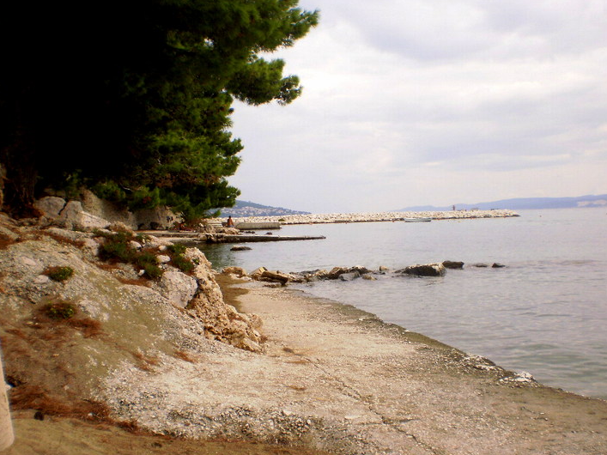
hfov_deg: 43.9
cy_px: 200
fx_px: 754
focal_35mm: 43
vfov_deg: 33.5
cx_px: 310
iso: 100
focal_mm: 6.3
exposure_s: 1/1000
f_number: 4.6
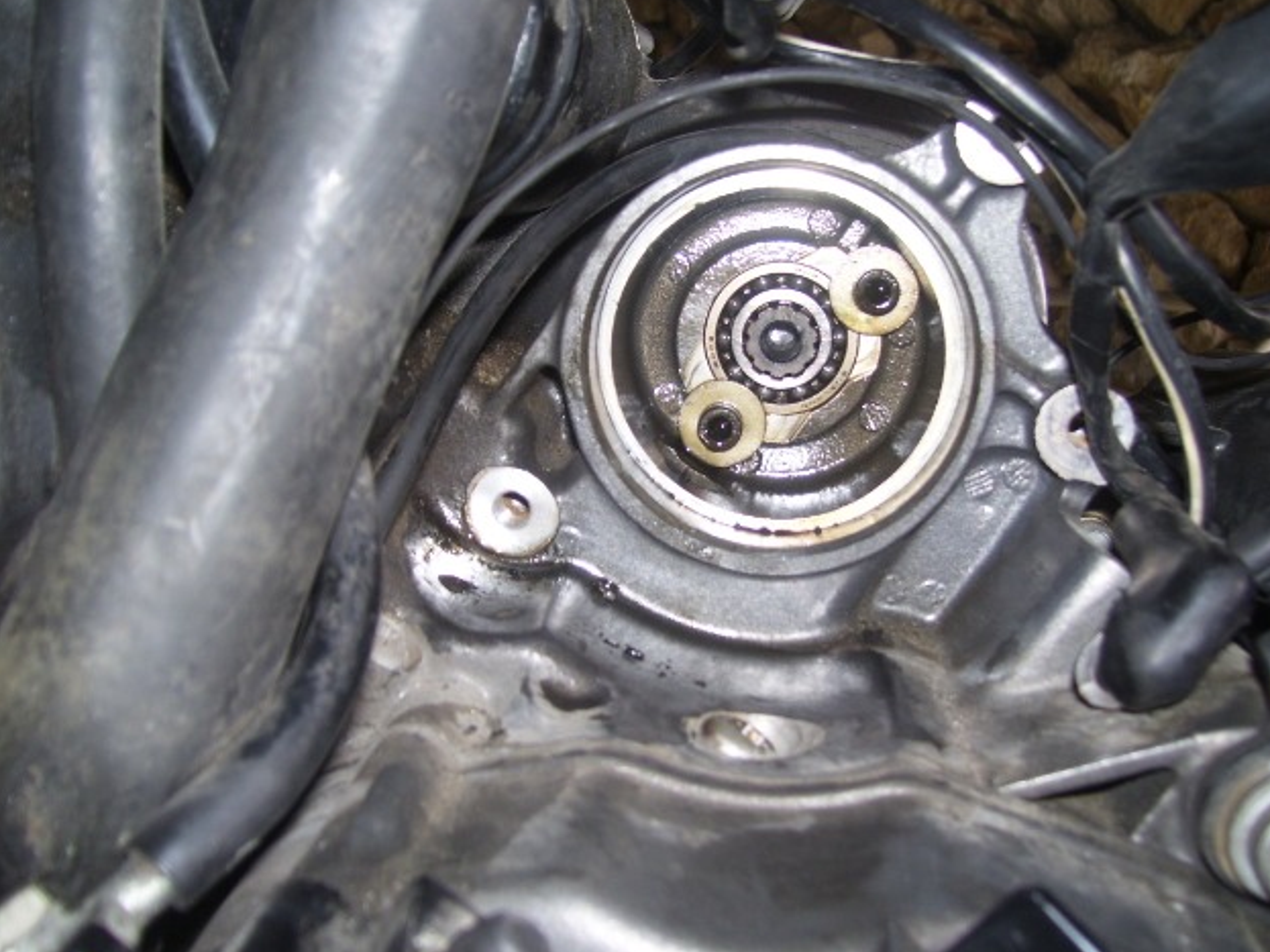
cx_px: 650
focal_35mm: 38
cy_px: 479
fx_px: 1394
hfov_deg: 49.0
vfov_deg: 37.7
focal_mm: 6
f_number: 2.7
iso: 80
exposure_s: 1/60
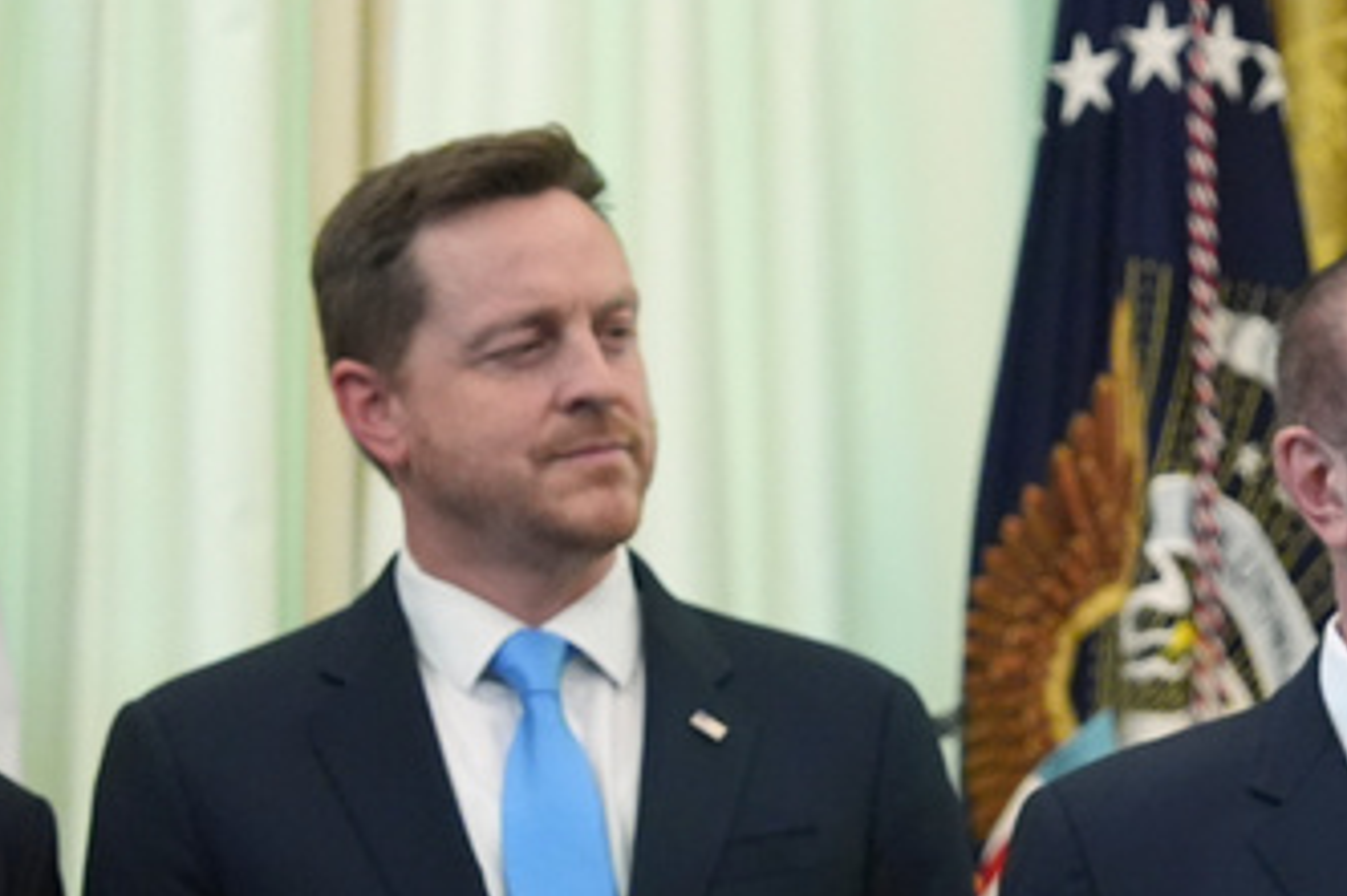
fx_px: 7143
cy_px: 989
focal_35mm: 191
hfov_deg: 10.6
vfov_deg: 7.1
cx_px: 1513
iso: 4000
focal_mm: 62
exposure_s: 1/500
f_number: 2.8
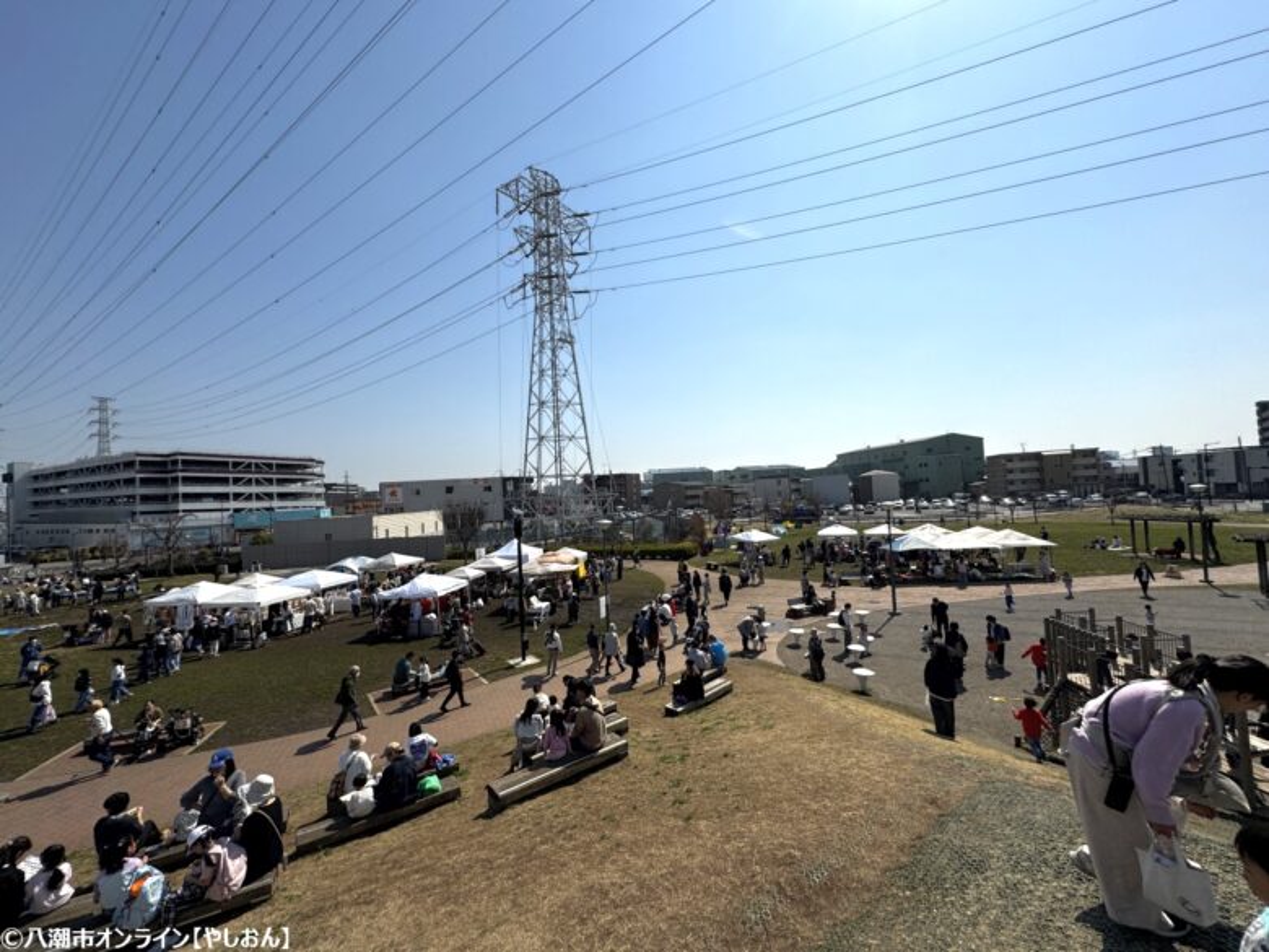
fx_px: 513
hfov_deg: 102.1
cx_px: 634
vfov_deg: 85.7
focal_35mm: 14
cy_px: 476
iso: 40
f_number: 2.2
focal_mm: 2.22
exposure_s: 1/3717
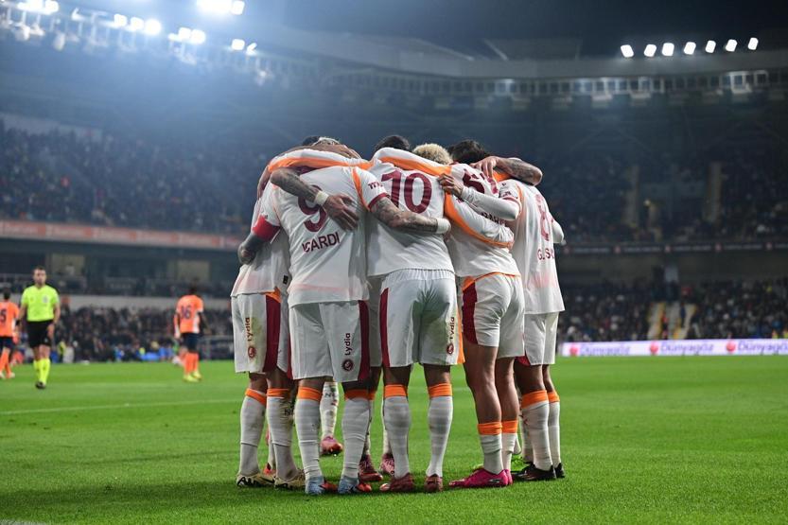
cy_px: 262
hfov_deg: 25.4
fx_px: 1751
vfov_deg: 17.1
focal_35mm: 80
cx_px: 394
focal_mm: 80
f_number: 2.8
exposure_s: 1/2000
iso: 2500
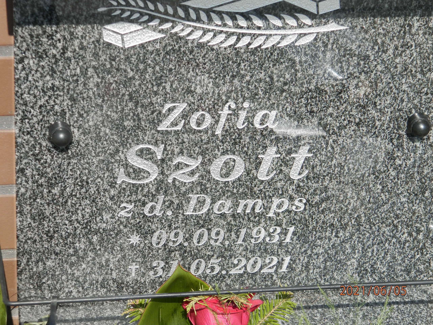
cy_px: 162
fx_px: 1326
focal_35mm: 106
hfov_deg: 18.5
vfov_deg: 14.0
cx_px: 216
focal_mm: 19
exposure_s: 1/400
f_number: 4.5
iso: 80
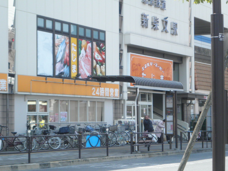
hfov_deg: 17.7
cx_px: 114
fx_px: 731
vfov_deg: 13.3
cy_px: 86
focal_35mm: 111
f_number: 5.8
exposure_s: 1/100
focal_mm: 19.6
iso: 80
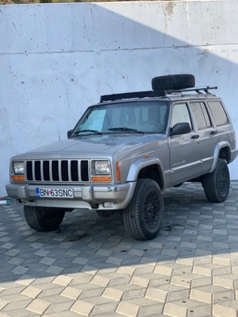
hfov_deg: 27.5
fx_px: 486
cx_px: 118
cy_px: 160
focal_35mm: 53
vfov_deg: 36.2
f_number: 2.4
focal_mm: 6
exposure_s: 1/381
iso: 16
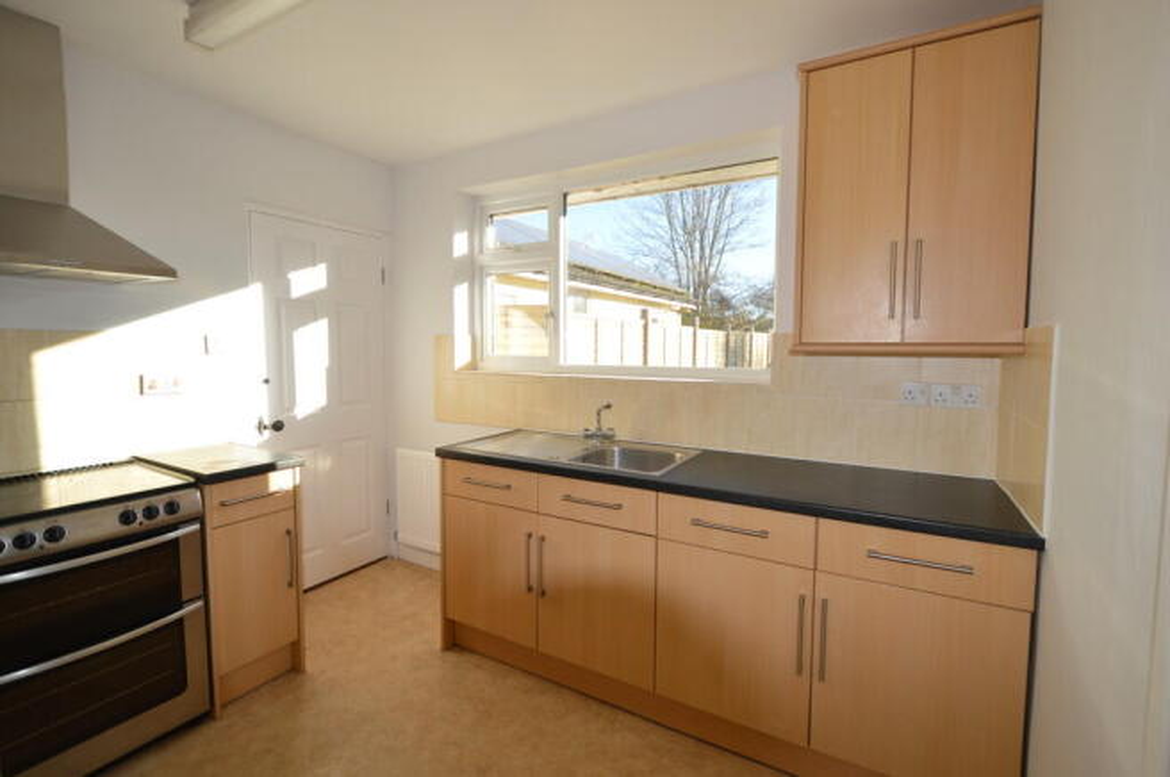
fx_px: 487
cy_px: 388
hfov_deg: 100.4
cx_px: 585
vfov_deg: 77.2
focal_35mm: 15
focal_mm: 10
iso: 100
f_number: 4
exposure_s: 1/160
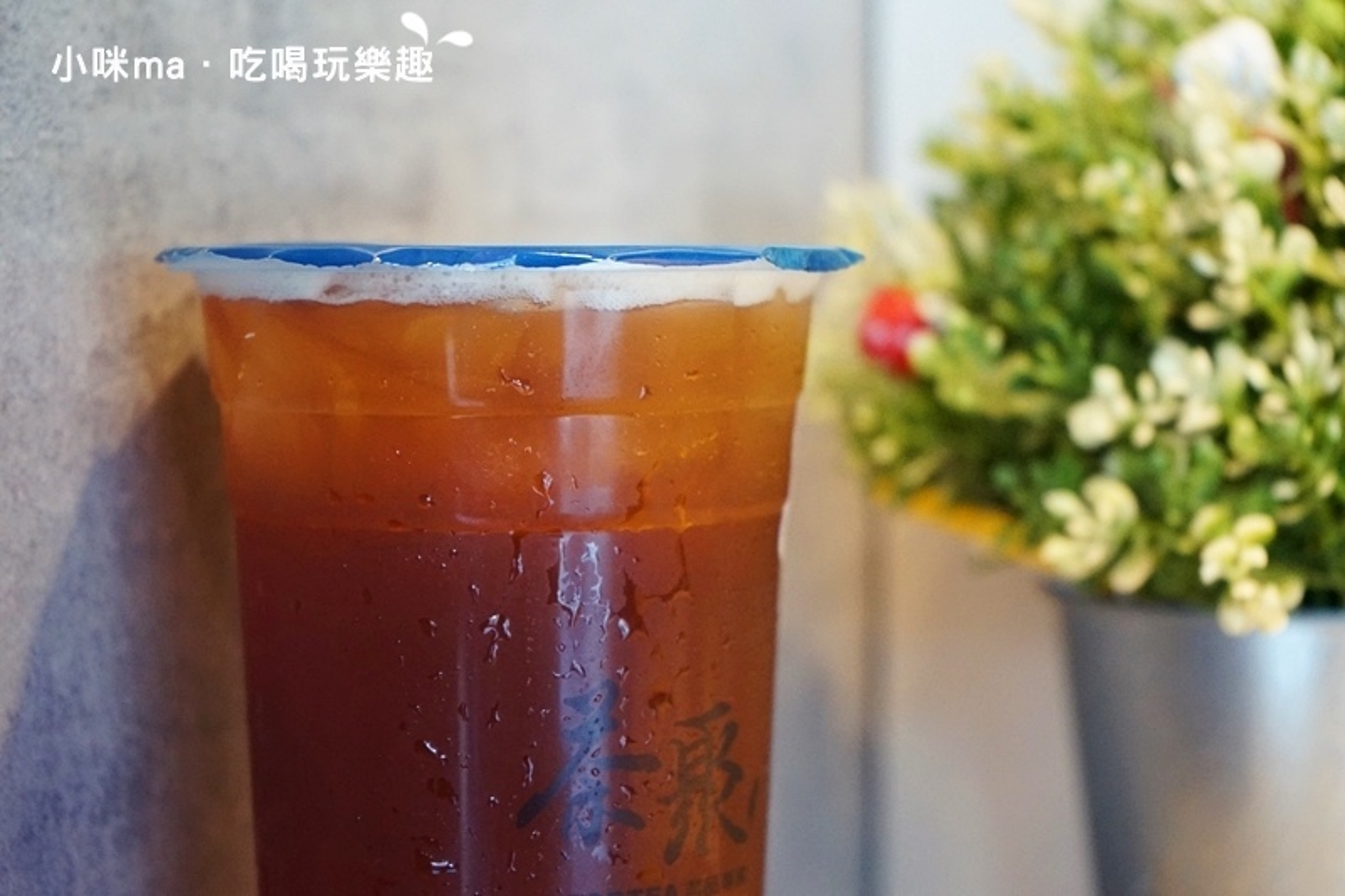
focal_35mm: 70
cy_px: 448
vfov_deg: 19.4
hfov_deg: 28.8
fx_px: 2615
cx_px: 672
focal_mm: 70
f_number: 5.6
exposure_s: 1/80
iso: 4000
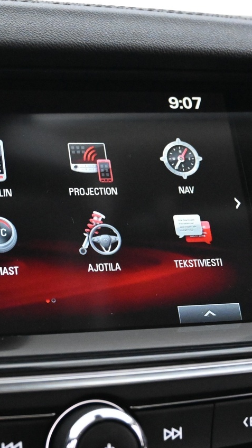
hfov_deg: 16.6
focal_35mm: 72
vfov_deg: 29.3
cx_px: 51
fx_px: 855
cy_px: 266
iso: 6400
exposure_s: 1/40
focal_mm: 24
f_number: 4.2
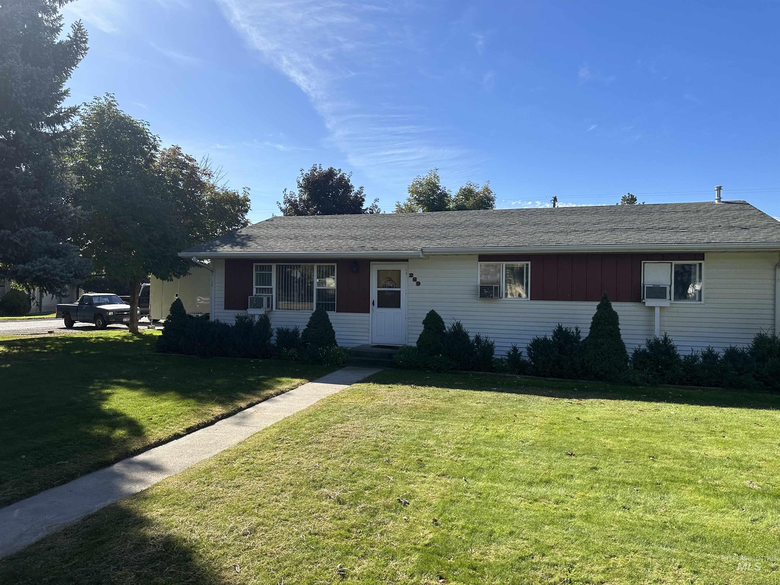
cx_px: 390
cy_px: 292
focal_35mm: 24
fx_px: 541
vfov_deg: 56.8
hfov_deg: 71.6
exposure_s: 1/3597
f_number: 1.78
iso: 80
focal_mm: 6.86
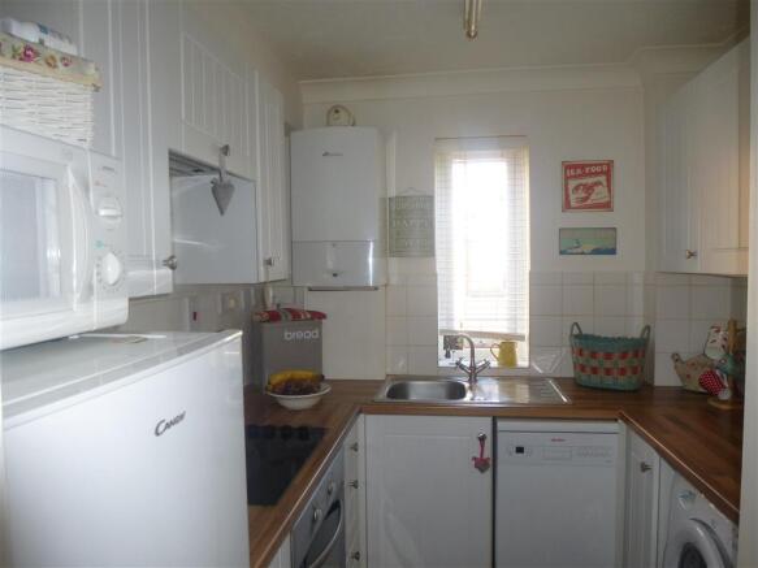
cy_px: 284
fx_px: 525
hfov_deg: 71.6
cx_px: 379
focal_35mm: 24
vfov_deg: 56.8
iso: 200
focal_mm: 4.3
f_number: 3.3
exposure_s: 1/60
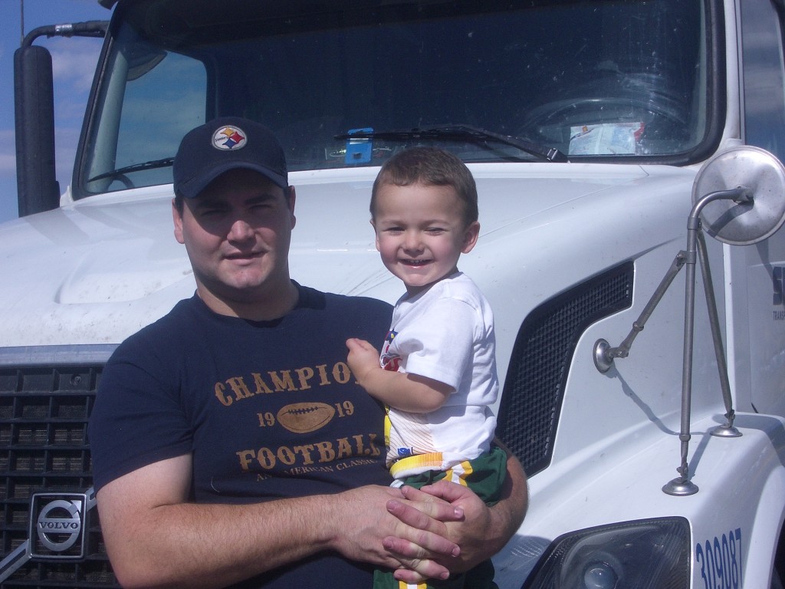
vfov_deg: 19.9
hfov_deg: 26.3
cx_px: 392
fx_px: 1678
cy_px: 294
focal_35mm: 74
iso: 50
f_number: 6.2
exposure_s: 1/500
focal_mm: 12.2
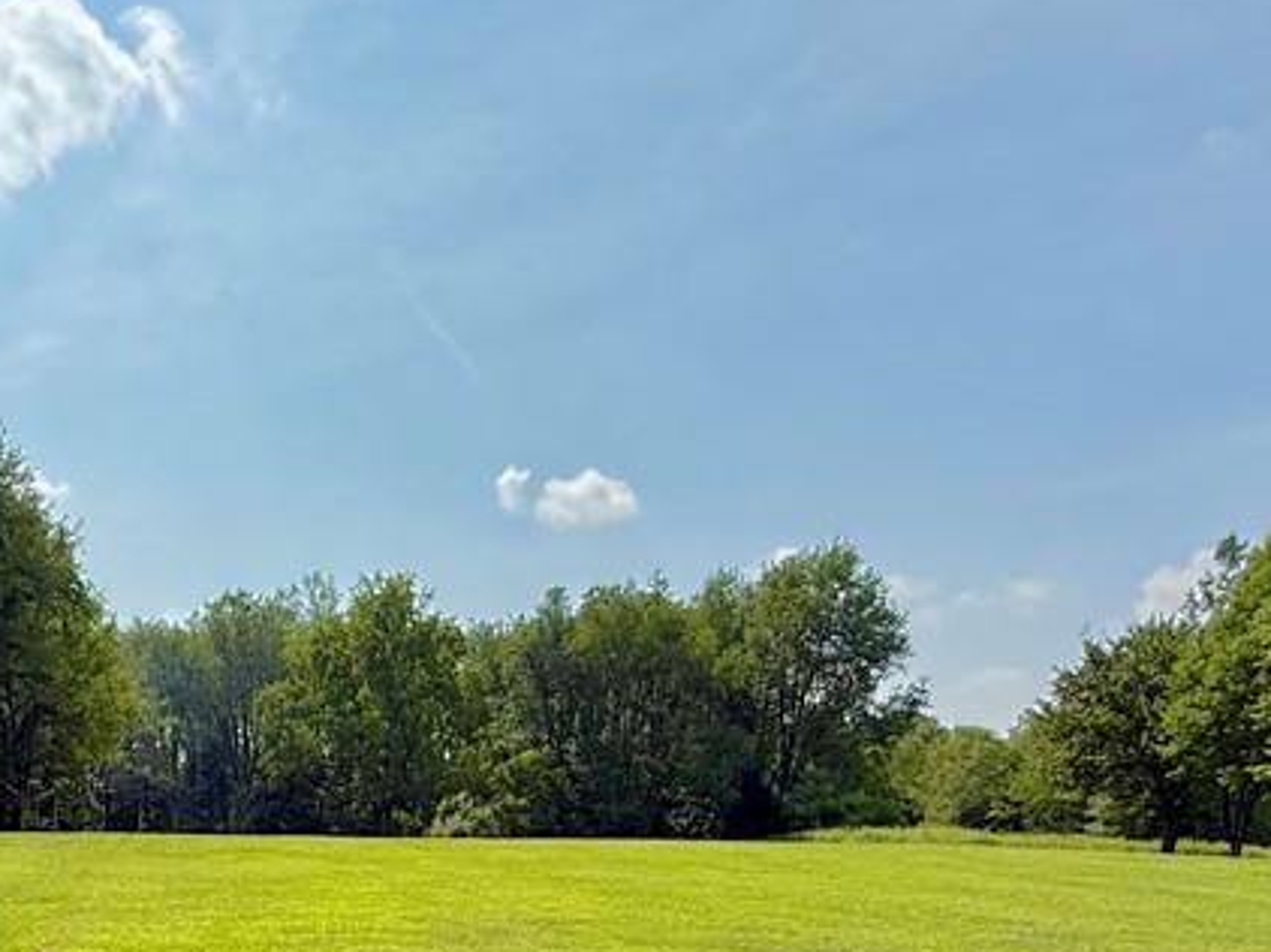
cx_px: 262
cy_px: 1042
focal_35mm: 34
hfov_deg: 50.8
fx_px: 1248
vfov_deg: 35.7
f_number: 2.2
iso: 64
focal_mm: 2.22
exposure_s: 1/2237
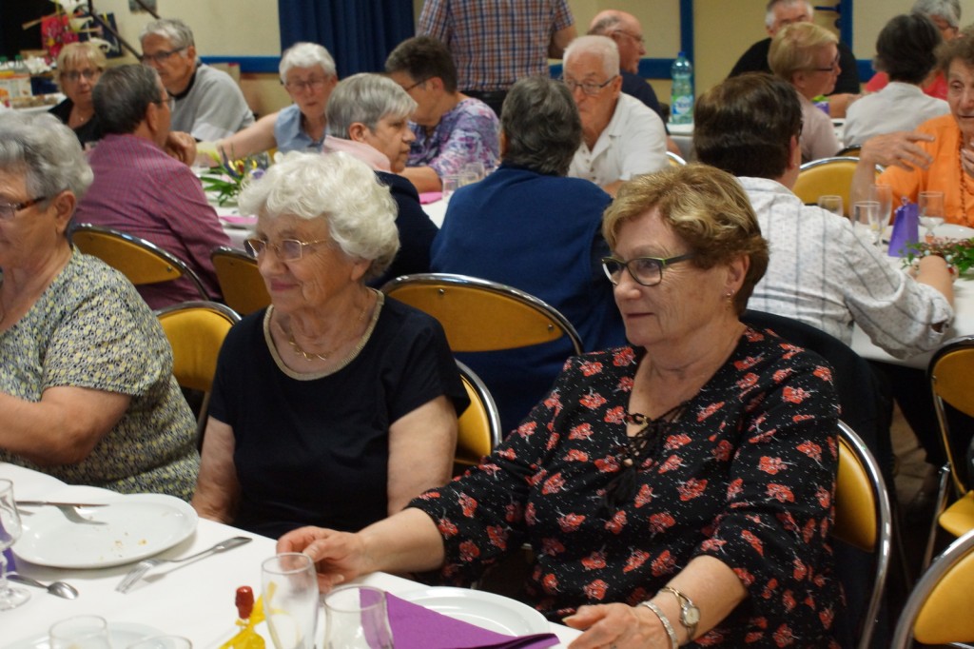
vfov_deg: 25.7
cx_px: 487
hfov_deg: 37.9
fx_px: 1420
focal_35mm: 52
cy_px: 324
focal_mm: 35
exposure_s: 1/40
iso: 1600
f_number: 5.6
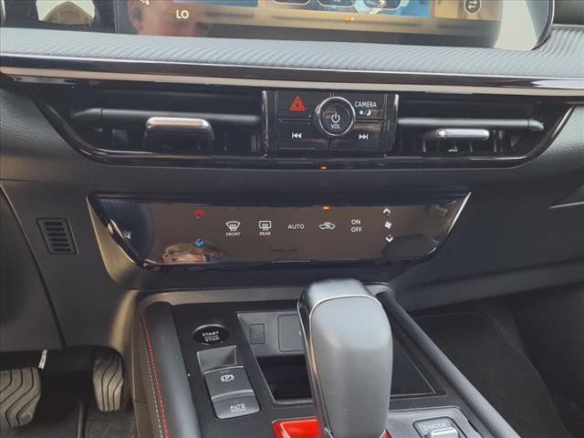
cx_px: 292
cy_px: 219
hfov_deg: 65.3
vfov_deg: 51.4
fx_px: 456
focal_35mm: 27
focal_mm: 3.58
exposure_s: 1/40
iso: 100
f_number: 1.9
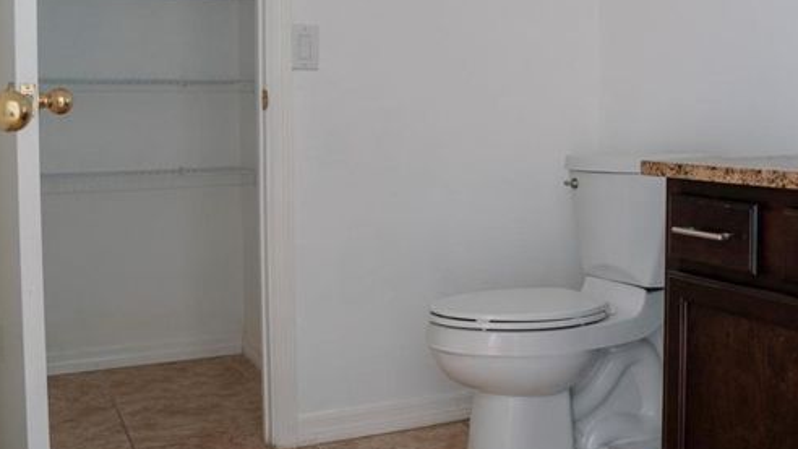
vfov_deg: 28.2
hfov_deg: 48.0
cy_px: 153
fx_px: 889
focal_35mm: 42
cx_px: 489
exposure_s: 1/3
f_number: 5
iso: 1000
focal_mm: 28
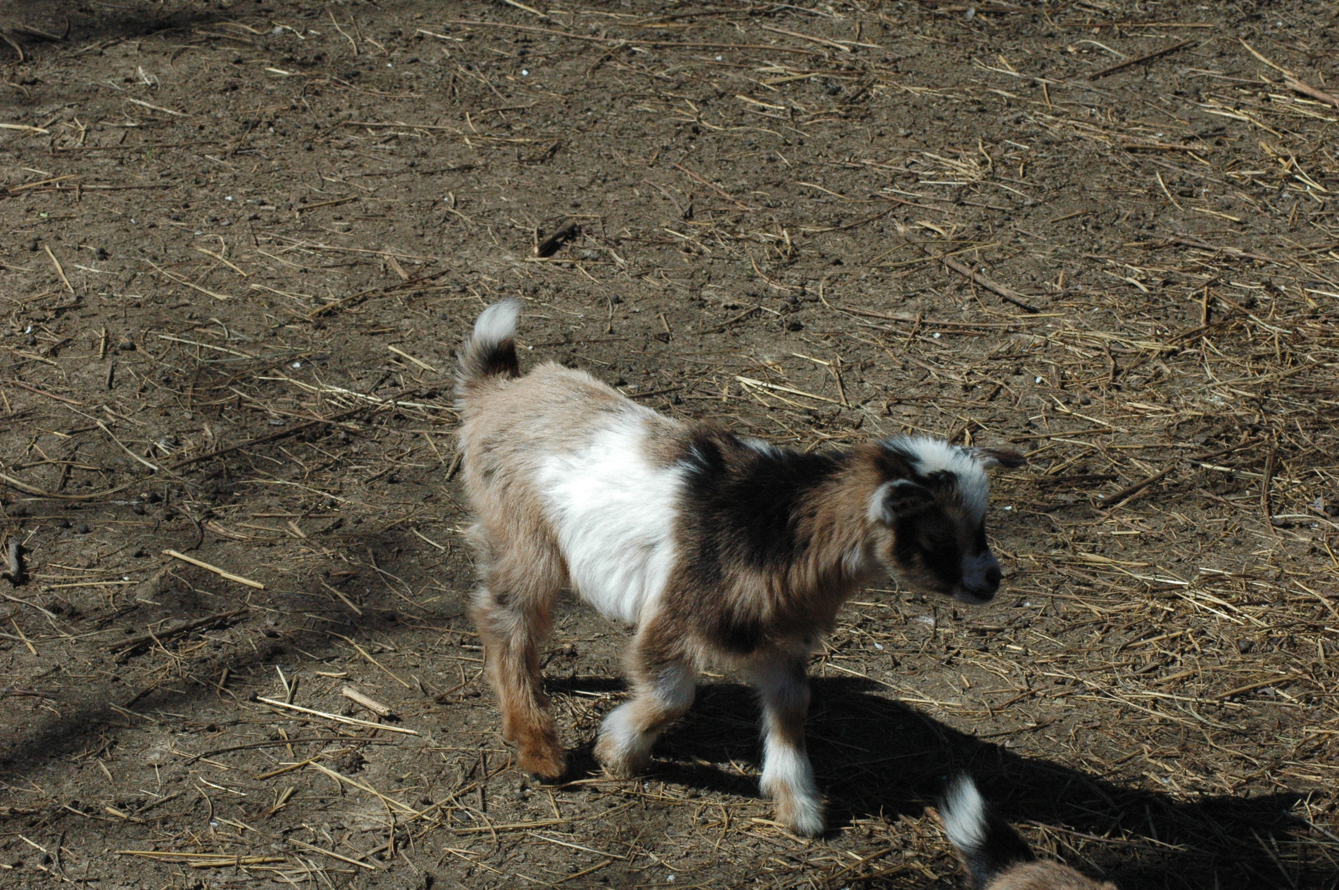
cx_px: 670
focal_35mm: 120
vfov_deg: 11.4
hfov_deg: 17.1
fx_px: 4459
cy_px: 445
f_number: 14
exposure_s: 1/800
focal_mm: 80
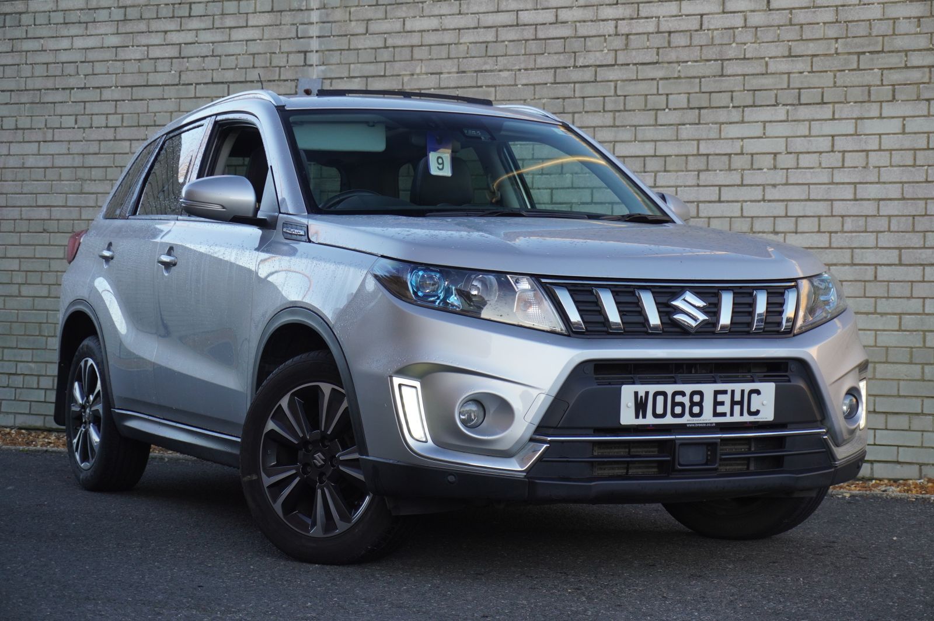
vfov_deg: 18.5
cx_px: 467
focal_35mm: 74
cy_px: 310
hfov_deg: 27.5
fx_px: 1905
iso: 500
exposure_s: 1/200
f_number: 5.6
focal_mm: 49
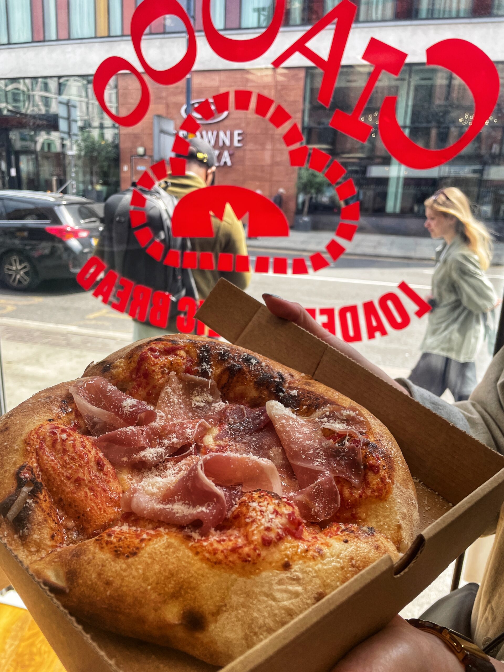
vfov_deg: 67.3
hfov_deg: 53.1
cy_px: 336
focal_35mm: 26
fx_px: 505
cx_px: 252
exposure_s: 1/278
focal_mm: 4.2
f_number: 1.6
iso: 32
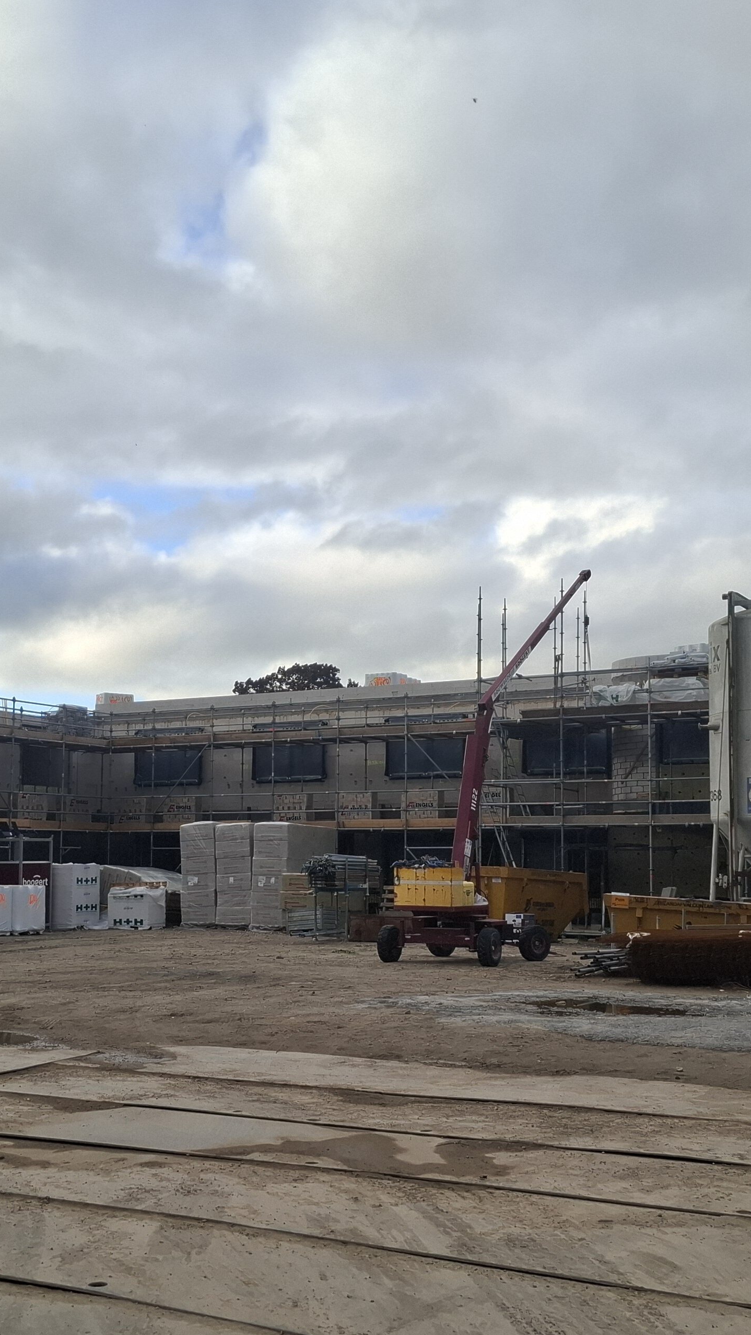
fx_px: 1416
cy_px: 738
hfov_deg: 29.7
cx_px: 319
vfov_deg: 50.4
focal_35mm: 40
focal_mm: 5.54
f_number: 1.8
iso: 50
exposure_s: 1/1007
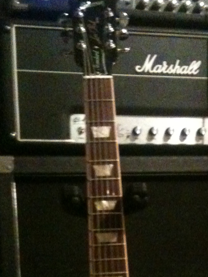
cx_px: 140
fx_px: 553
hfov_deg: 21.2
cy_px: 231
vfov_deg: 27.5
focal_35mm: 69
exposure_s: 1/10
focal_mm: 3.85
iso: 1000
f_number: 2.8
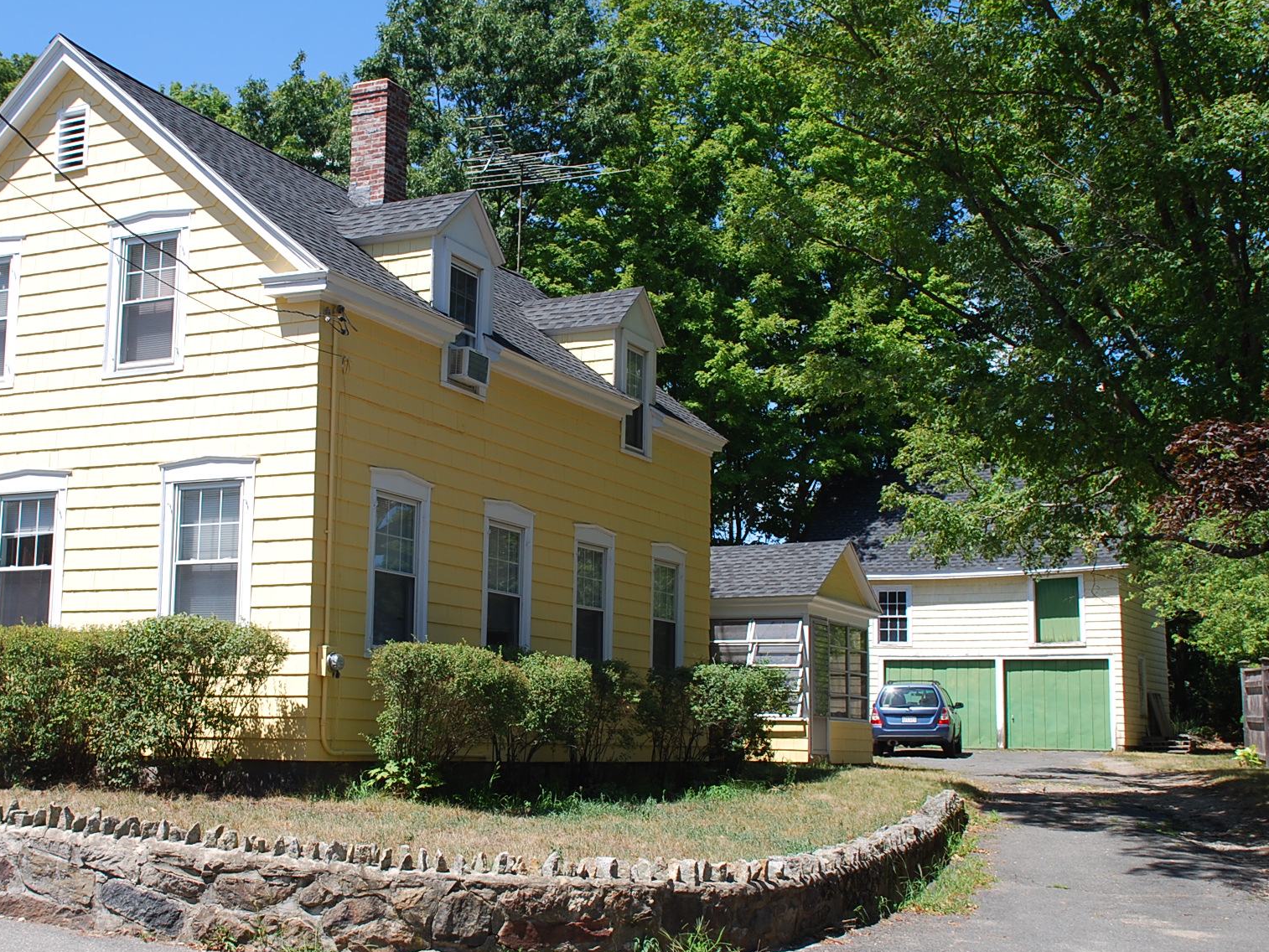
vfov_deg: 30.3
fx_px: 1760
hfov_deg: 39.5
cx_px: 498
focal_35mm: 48
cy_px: 514
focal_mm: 26
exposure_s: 1/200
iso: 100
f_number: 8
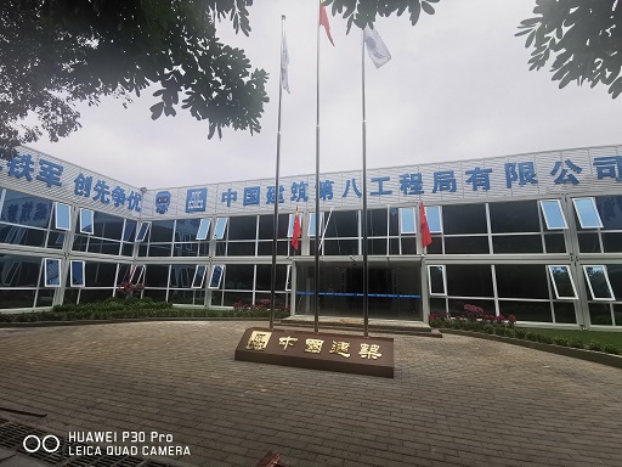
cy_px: 234
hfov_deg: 94.5
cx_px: 311
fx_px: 287
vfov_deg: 78.1
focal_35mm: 16
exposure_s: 1/729
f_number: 2.2
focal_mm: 2.35
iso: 50
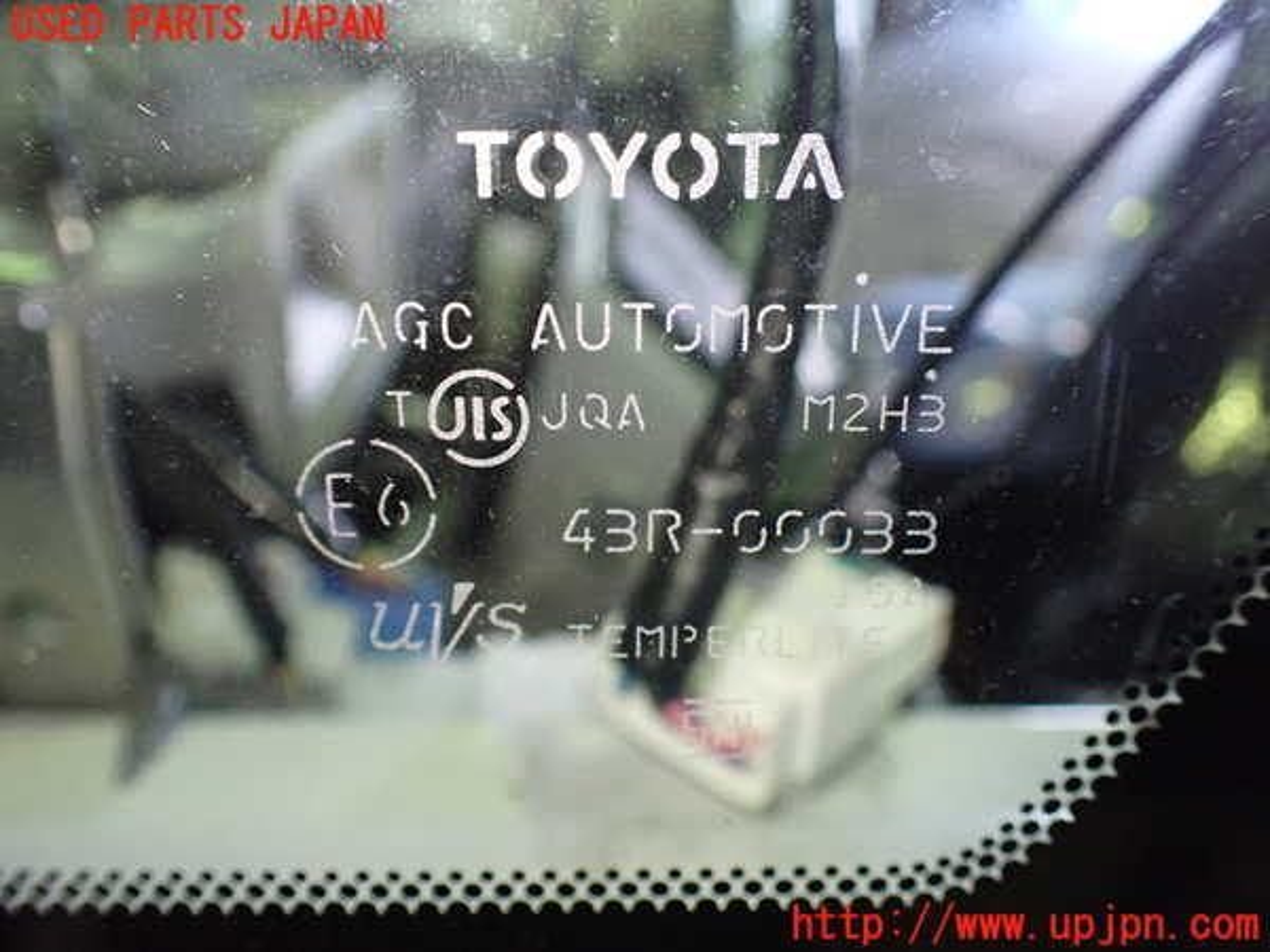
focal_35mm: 30
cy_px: 476
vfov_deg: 46.8
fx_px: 1101
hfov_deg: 60.0
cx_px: 635
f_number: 2.3
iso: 800
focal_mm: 5.4
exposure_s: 1/80
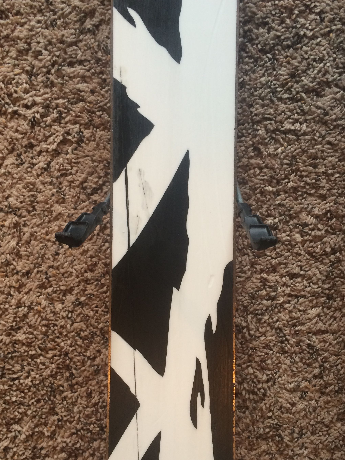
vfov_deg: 52.3
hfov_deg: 40.6
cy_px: 277
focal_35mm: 35
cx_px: 191
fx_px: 465
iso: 80
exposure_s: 1/30
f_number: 2.2
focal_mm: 4.15
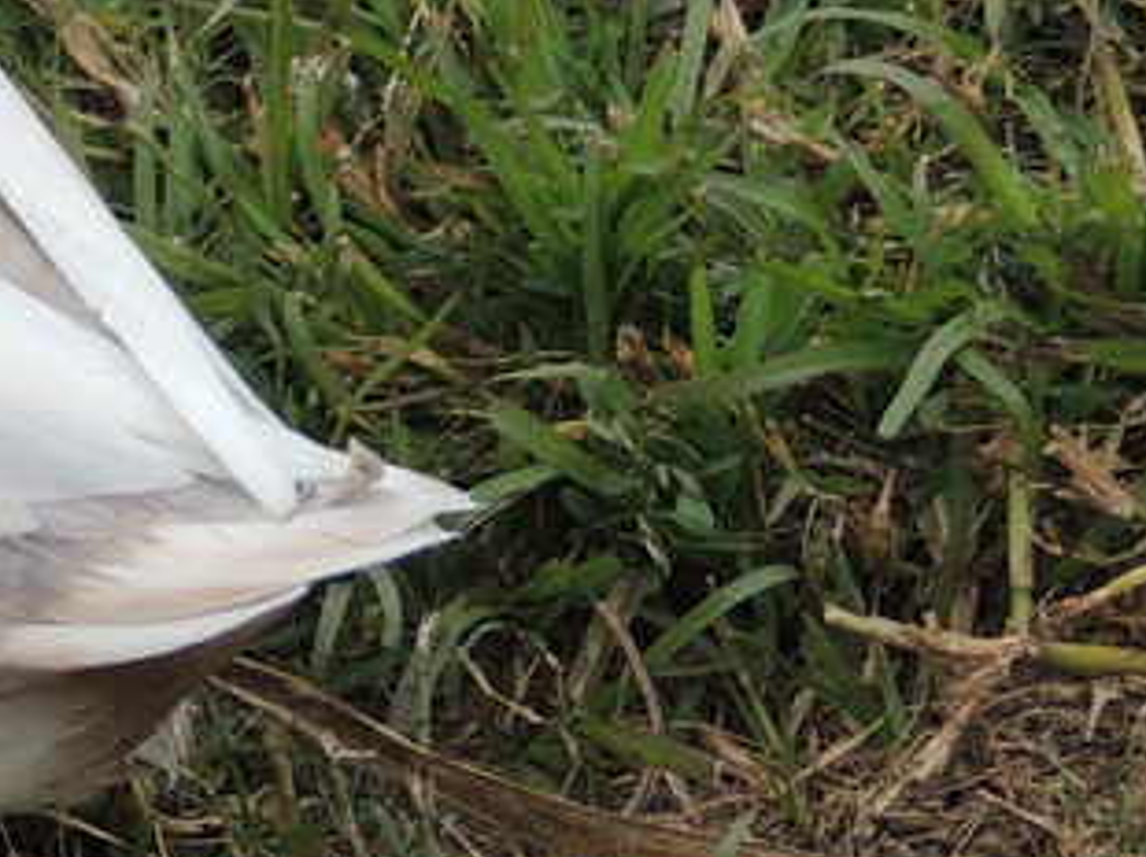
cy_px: -565
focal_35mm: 703
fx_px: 23256
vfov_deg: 2.1
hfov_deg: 2.8
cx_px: -713
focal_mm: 30.3
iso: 160
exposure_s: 1/500
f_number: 4.5
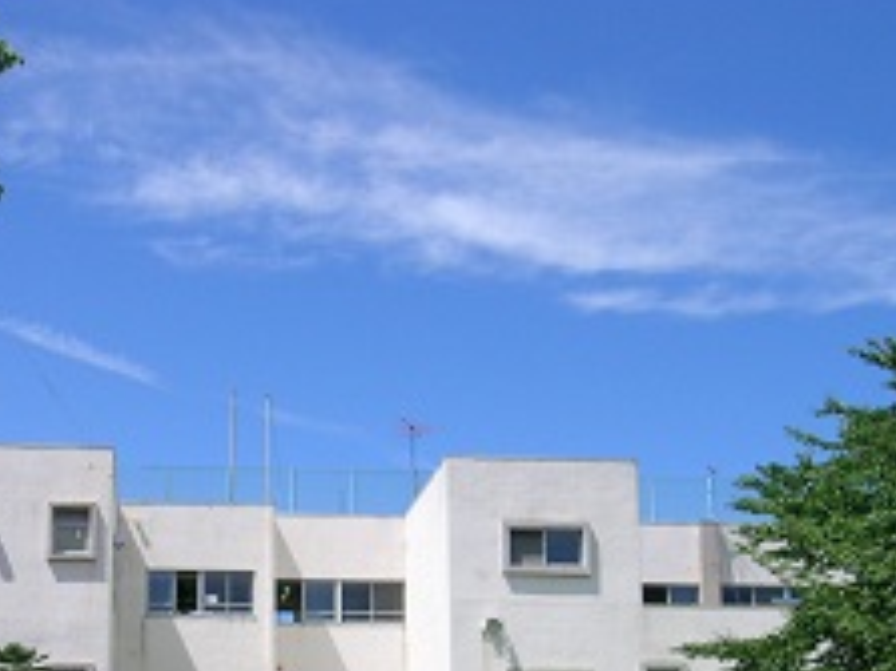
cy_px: 579
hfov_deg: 27.8
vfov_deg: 20.6
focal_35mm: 70
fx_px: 1811
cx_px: 398
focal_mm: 8
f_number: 7
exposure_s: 1/229
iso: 50
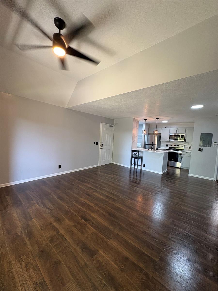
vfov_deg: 102.1
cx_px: 109
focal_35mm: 14
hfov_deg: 85.7
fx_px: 118
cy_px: 146
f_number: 2.2
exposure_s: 1/60
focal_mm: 2.22
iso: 200
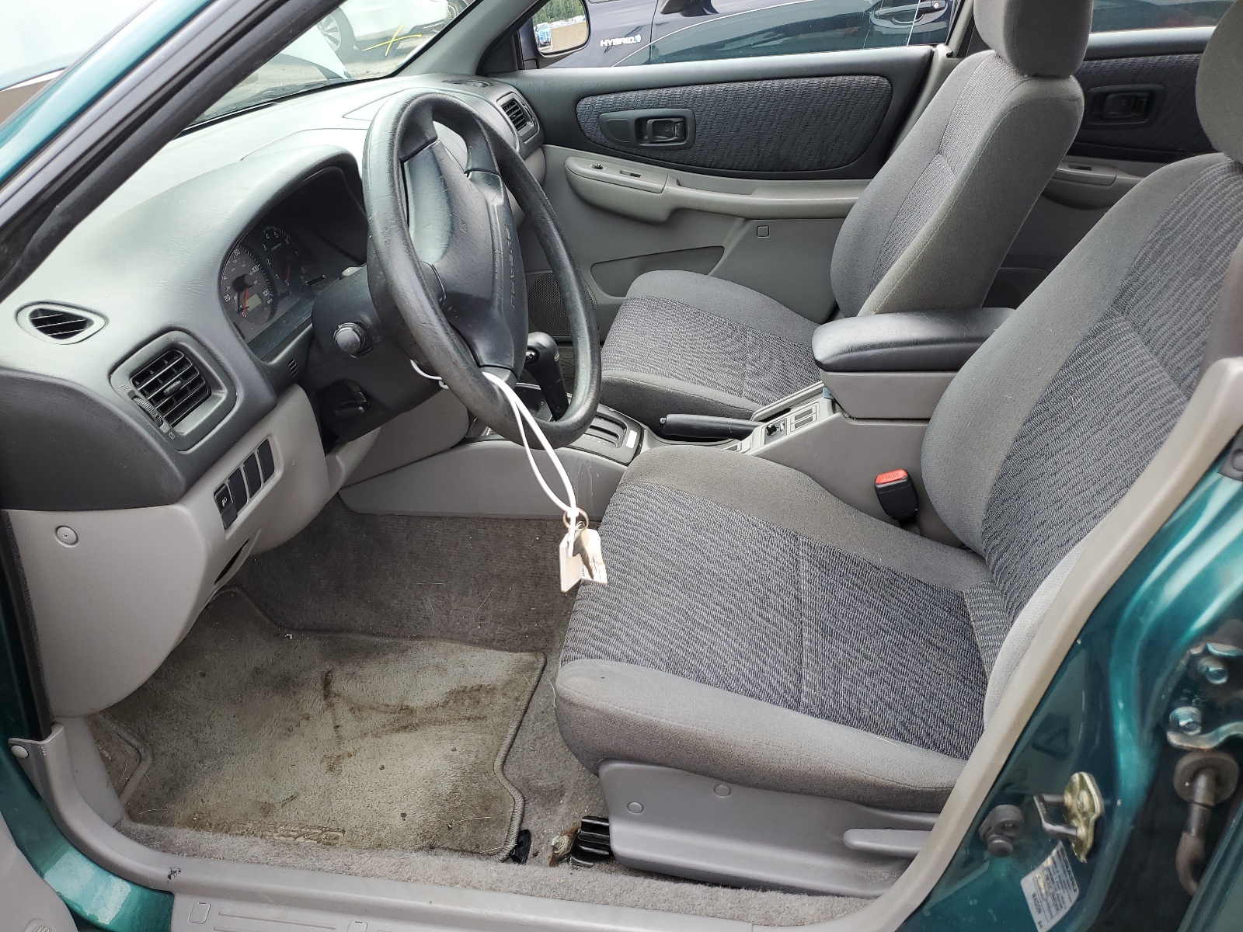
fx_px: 934
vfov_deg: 53.1
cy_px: 466
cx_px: 622
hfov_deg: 67.3
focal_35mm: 26
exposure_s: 1/303
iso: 50
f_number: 1.5
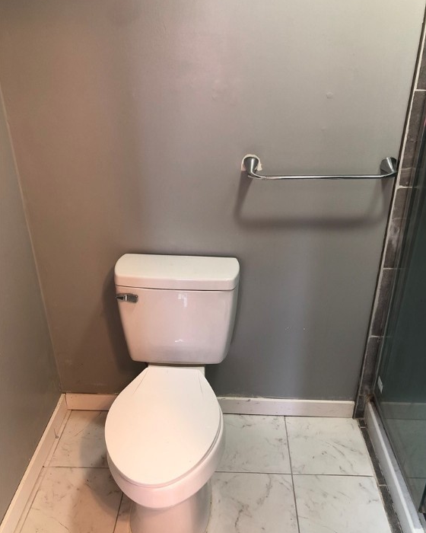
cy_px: 284
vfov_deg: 58.7
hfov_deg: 48.5
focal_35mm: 30
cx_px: 218
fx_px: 473
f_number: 1.8
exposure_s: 1/24
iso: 32
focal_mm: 4
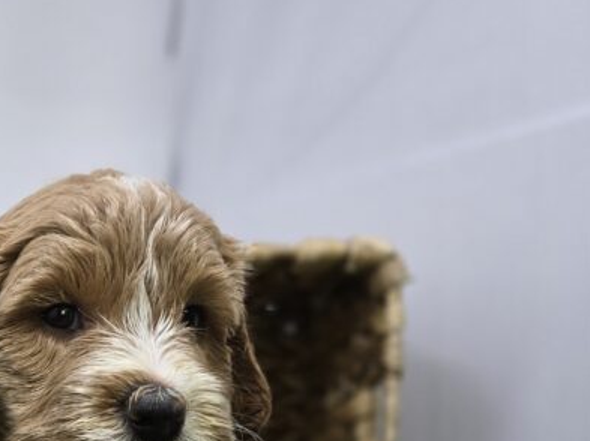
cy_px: 484
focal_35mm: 60
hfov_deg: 27.1
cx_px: -174
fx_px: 1022
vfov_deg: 22.9
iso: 50
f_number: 1.7
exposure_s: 1/120
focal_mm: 6.3
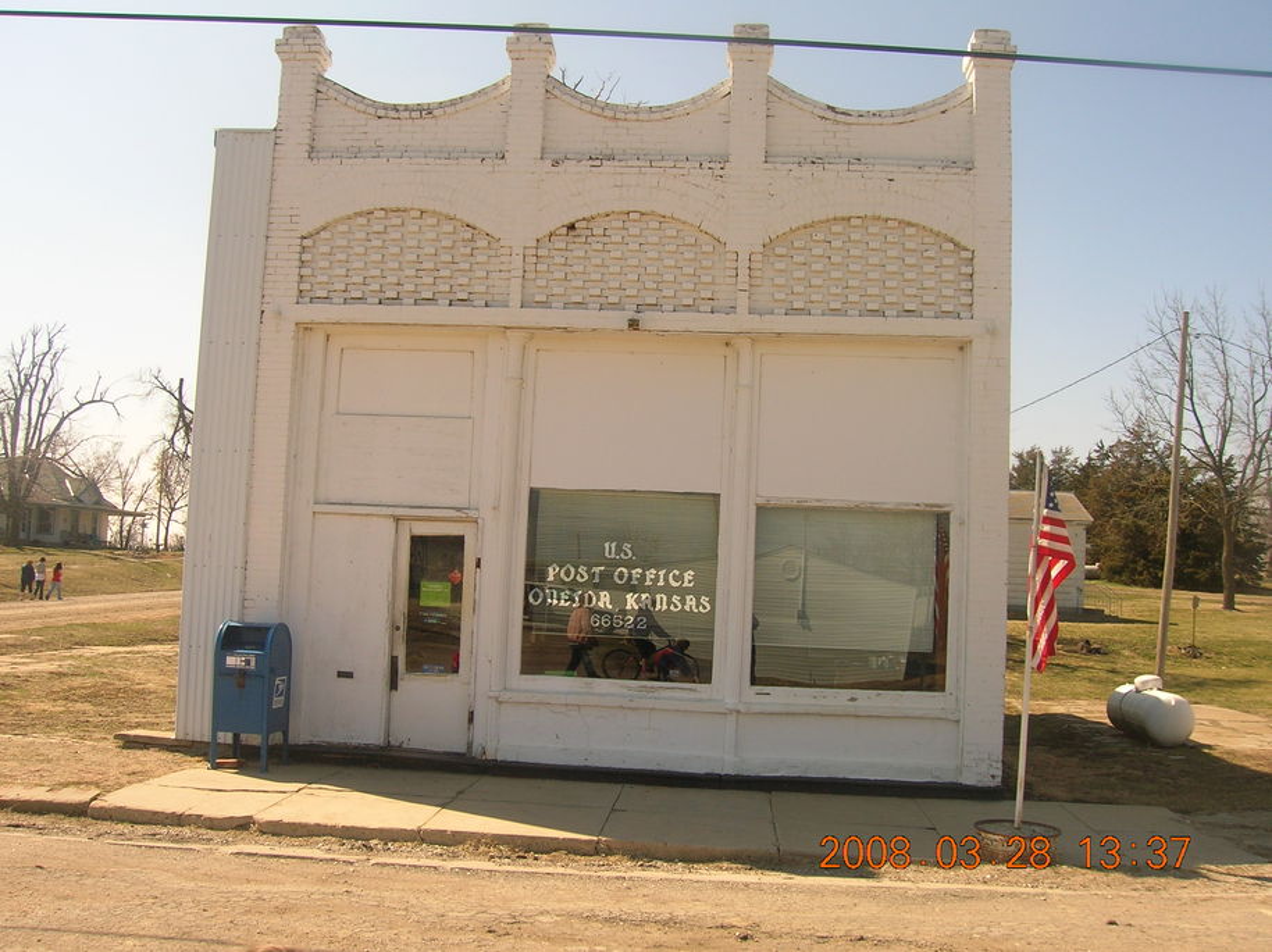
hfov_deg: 54.0
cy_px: 476
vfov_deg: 41.7
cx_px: 636
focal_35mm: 34
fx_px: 1249
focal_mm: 5.7
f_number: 4.9
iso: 50
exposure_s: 1/229
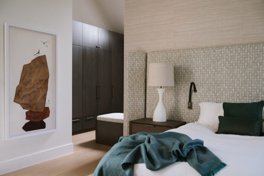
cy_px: 88
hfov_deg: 57.2
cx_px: 132
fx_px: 242
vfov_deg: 39.9
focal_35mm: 33
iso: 200
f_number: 8
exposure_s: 4
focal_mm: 33
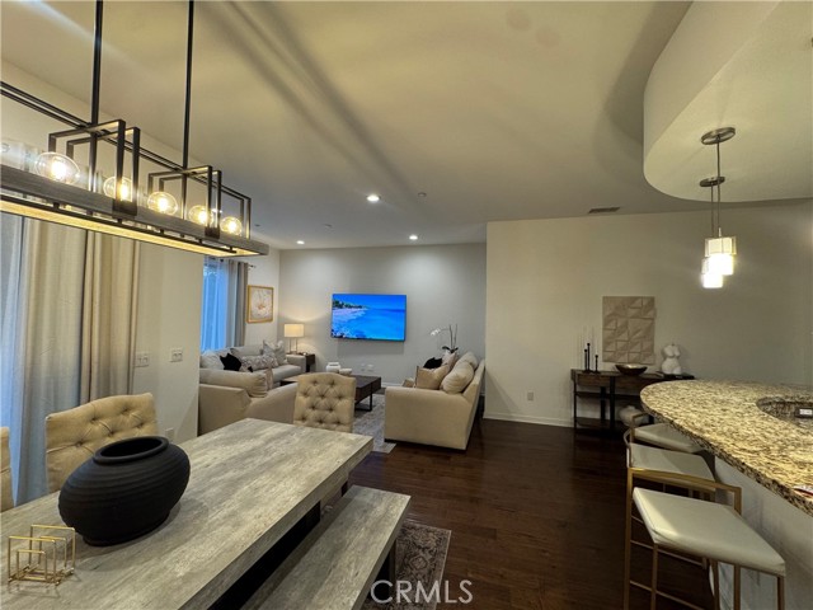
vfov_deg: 85.7
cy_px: 305
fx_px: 329
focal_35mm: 14
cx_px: 406
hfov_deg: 102.1
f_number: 2.2
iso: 160
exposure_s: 1/60
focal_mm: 2.22
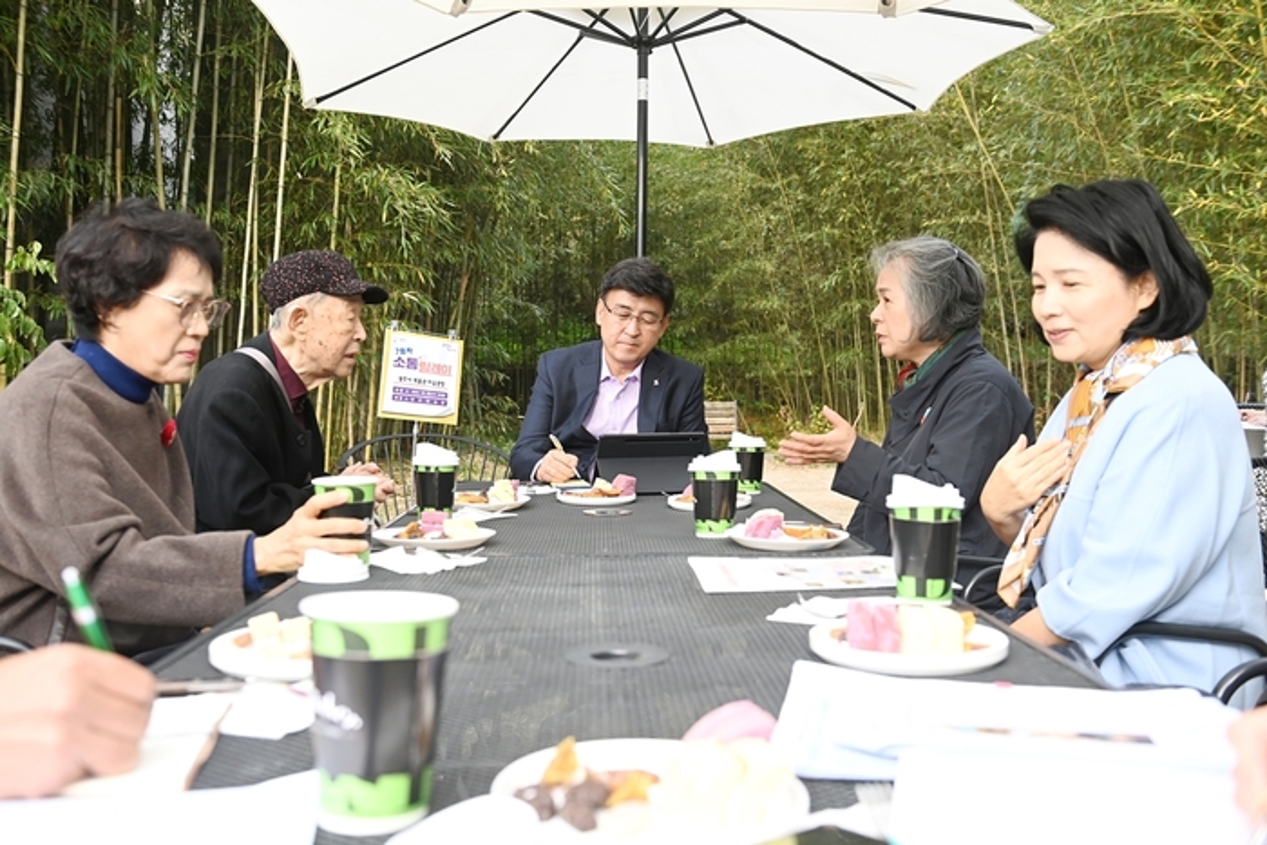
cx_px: 634
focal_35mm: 32
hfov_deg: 58.7
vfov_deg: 41.1
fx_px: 1126
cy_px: 422
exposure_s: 1/200
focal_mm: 32
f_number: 4.5
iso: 500
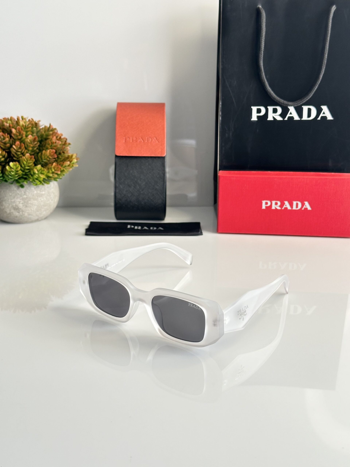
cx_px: 175
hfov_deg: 30.3
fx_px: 647
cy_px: 234
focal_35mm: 48
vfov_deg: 39.7
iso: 100
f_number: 1.78
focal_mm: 6.86
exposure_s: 1/60
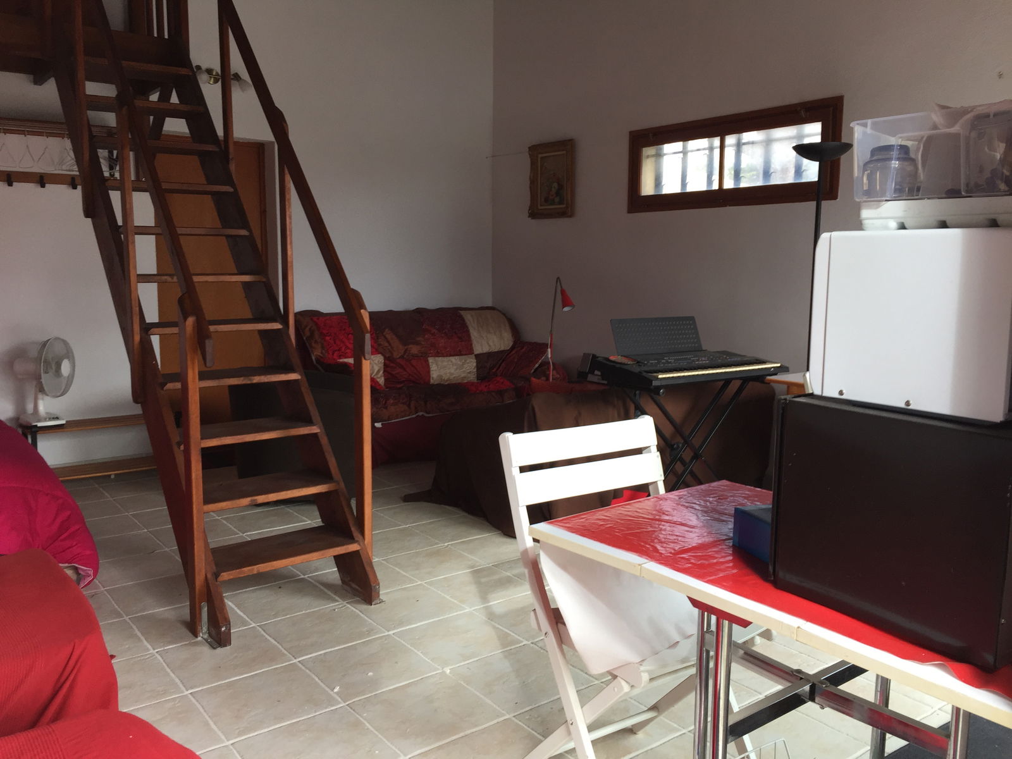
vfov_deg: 48.2
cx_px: 506
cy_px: 380
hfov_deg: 61.7
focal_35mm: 29
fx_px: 848
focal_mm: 4.15
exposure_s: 1/60
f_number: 2.2
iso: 40
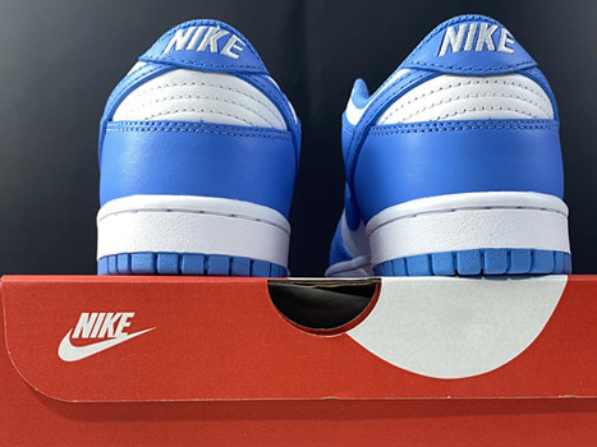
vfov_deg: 36.3
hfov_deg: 47.9
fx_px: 672
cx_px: 311
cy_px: 307
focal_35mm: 39
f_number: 1.8
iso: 64
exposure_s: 1/50
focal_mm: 4.25
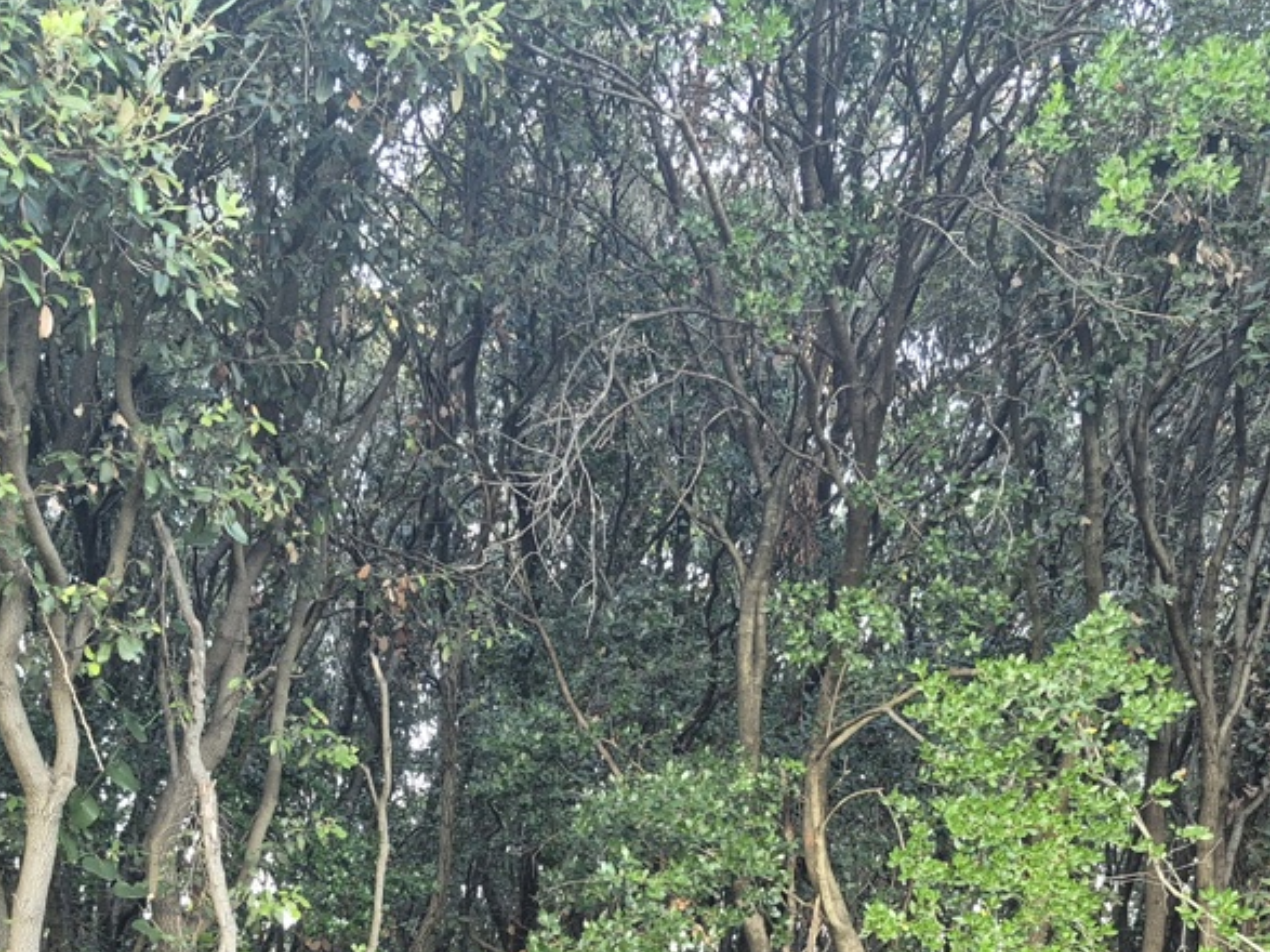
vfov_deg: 29.2
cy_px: 915
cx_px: 556
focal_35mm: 47
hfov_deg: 40.4
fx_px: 1724
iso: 500
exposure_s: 1/100
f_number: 1.8
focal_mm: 5.4
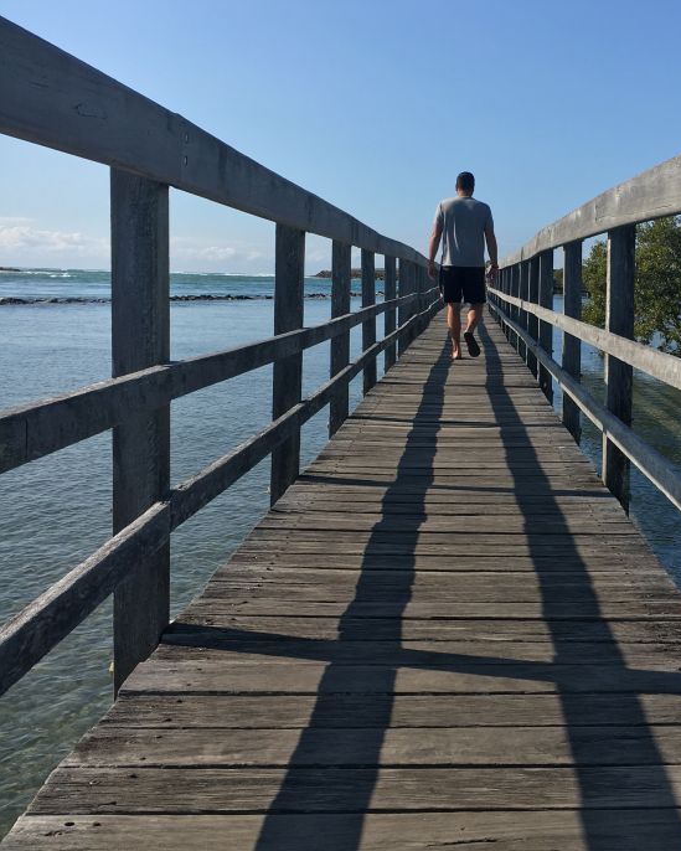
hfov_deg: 33.6
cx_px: 495
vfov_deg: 41.9
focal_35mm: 44
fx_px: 1108
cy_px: 363
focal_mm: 4.15
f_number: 2.2
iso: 25
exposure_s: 1/1570
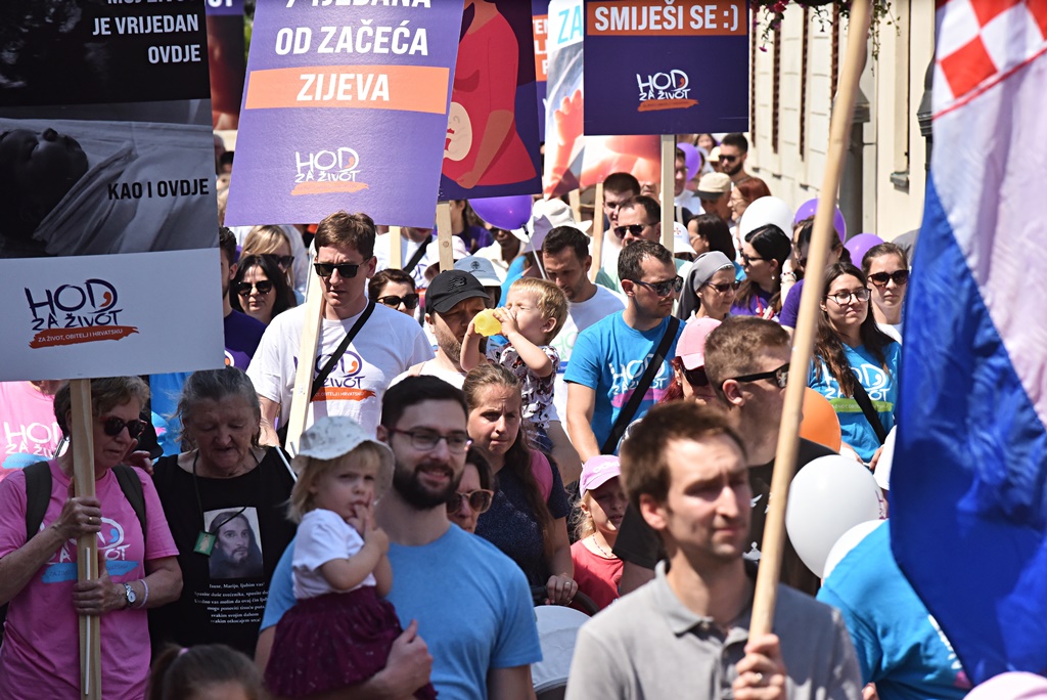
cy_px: 350
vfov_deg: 6.9
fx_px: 5820
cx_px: 524
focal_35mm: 200
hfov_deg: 10.3
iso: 2000
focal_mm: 200
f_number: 9
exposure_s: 1/4000
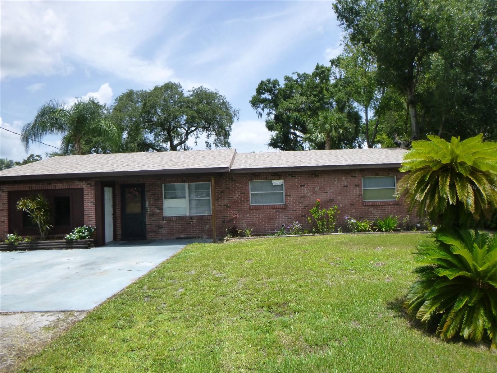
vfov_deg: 54.9
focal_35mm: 25
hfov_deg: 69.4
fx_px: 359
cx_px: 248
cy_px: 186
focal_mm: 4.5
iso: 160
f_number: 3.9
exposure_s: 1/500
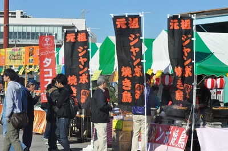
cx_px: 114
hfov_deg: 19.5
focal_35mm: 105
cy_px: 76
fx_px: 664
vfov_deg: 13.0
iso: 1250
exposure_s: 1/1000
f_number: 16
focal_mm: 70
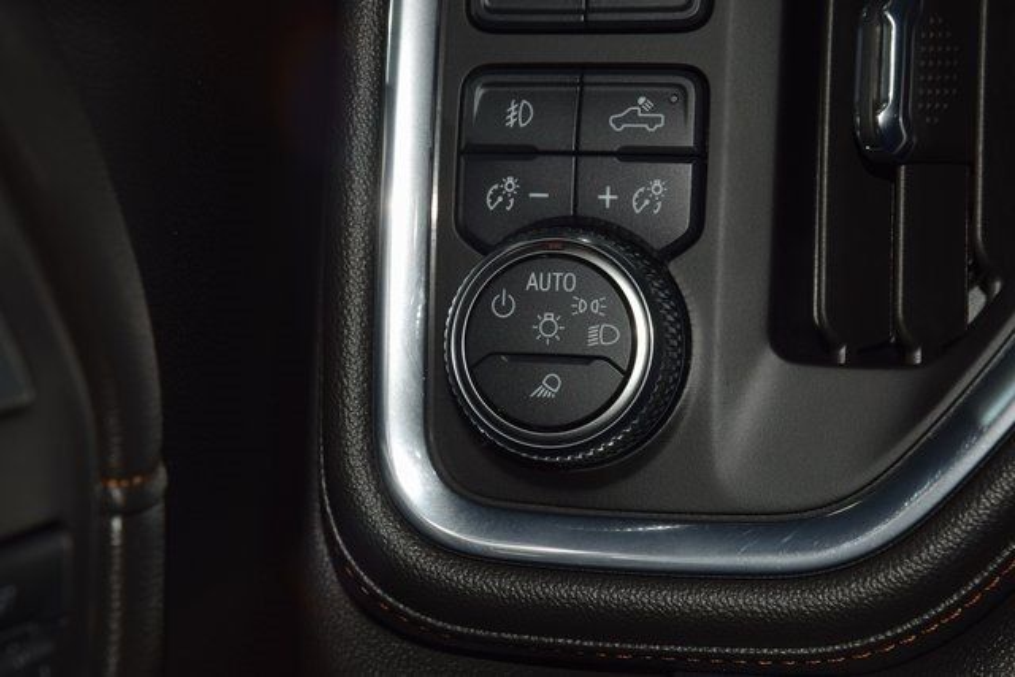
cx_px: 508
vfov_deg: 13.0
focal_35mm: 105
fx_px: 2961
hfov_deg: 19.5
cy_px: 338
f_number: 8
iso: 100
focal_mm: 70
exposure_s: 1/125
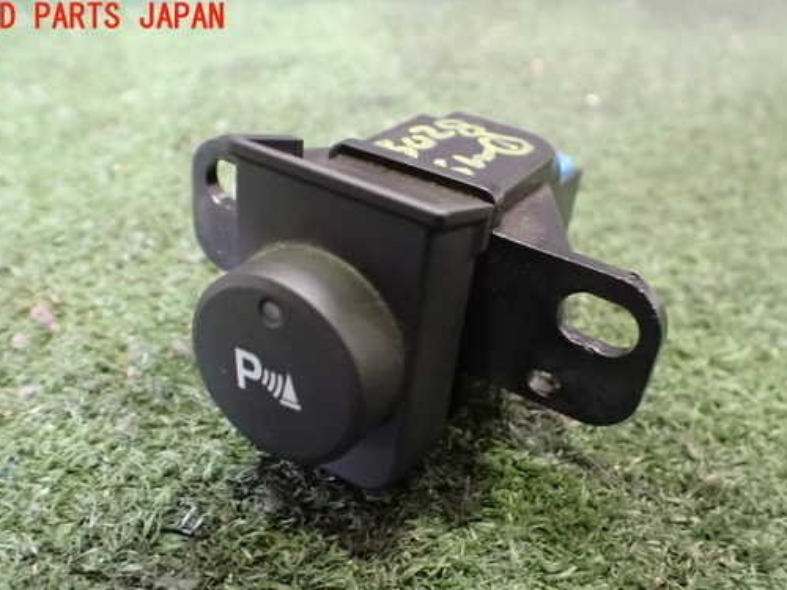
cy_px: 352
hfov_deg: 51.3
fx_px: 818
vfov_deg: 39.5
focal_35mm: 36
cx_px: 411
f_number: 2.3
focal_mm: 5.4
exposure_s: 1/30
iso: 1600
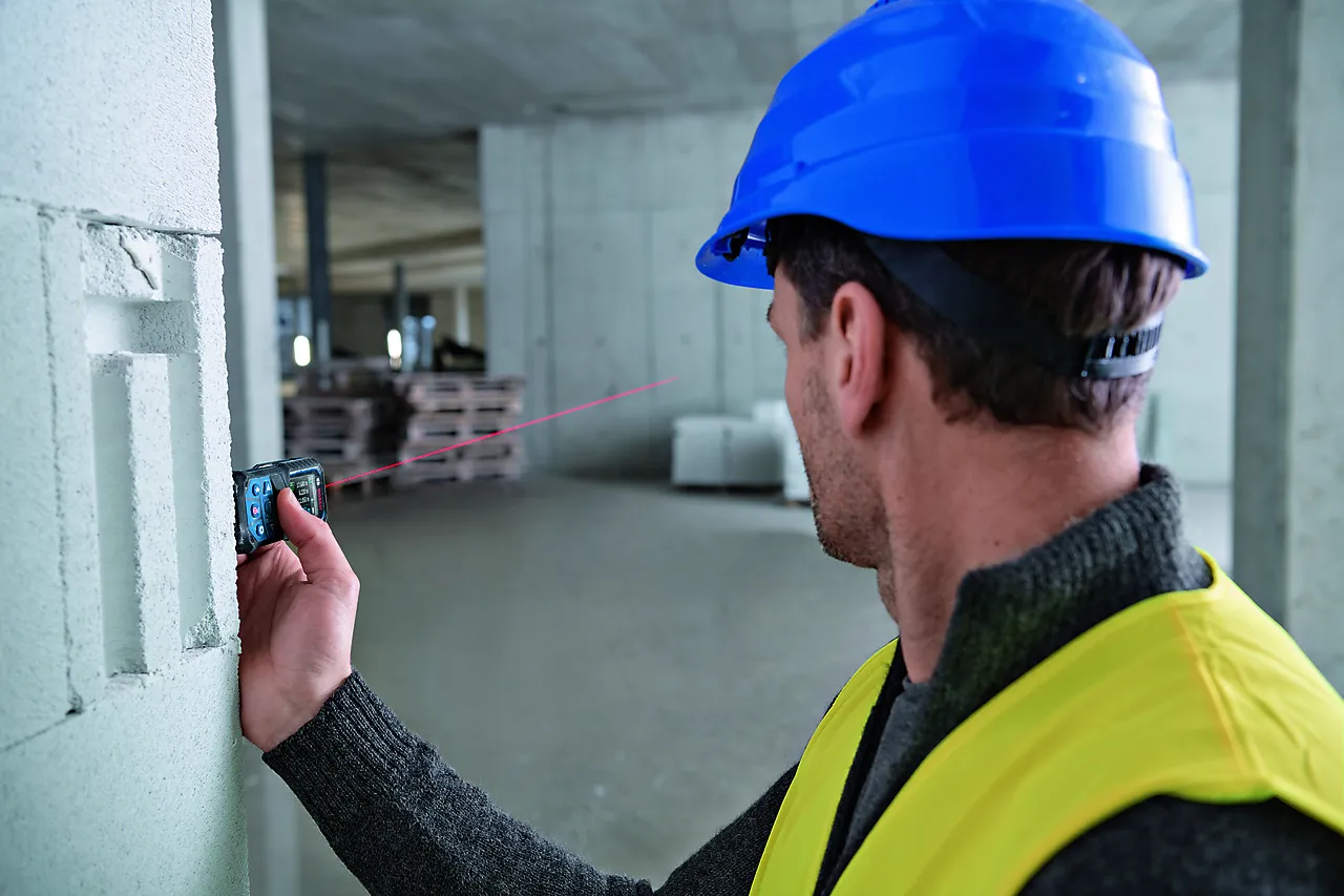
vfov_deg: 36.9
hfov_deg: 53.1
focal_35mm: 36
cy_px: 448
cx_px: 672
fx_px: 1344
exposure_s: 1/20
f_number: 4.5
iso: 400
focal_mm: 36
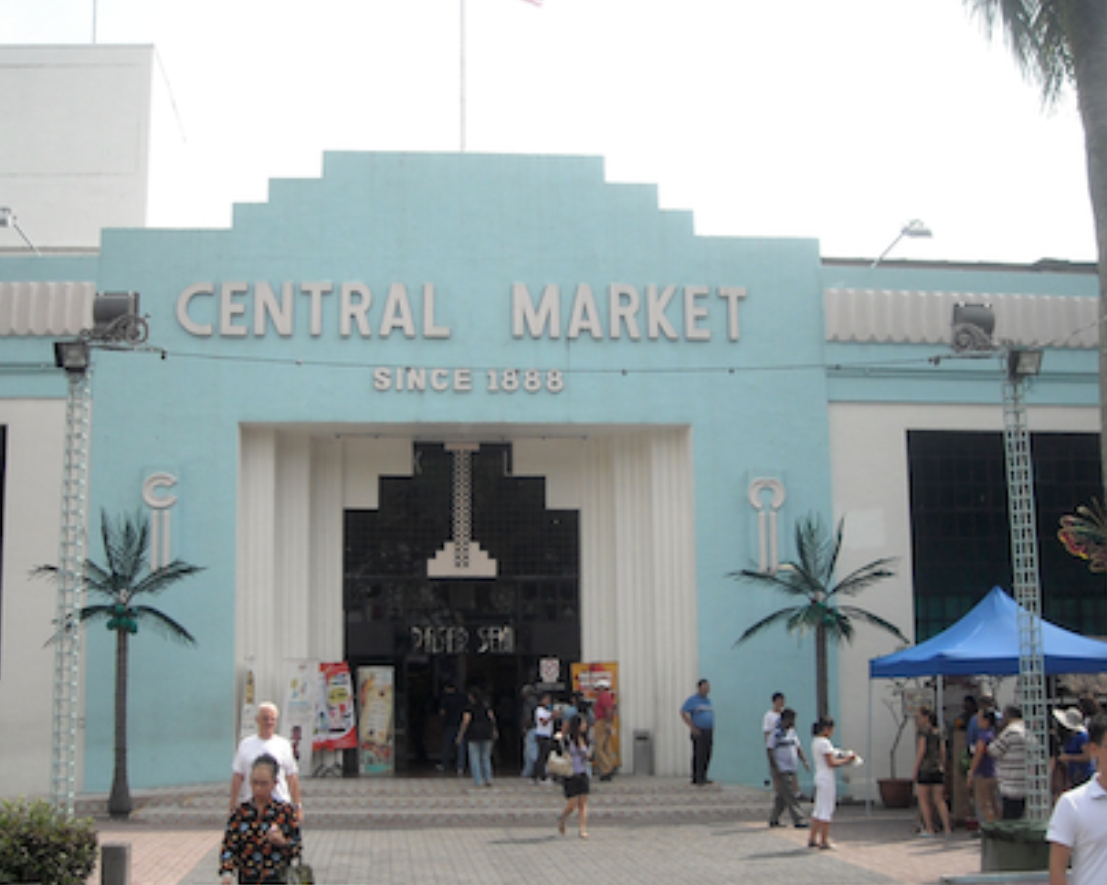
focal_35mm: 44
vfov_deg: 34.1
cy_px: 469
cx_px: 466
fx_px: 1441
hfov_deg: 41.9
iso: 95
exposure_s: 1/250
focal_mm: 5.7
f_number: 5.6
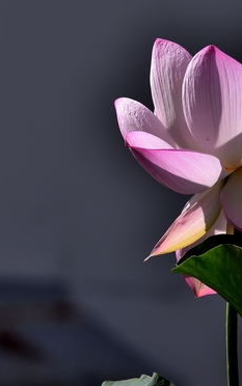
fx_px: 11537
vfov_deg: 1.9
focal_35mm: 1095
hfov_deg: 1.2
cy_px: 163
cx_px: 110
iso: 100
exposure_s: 1/400
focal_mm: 500
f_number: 11
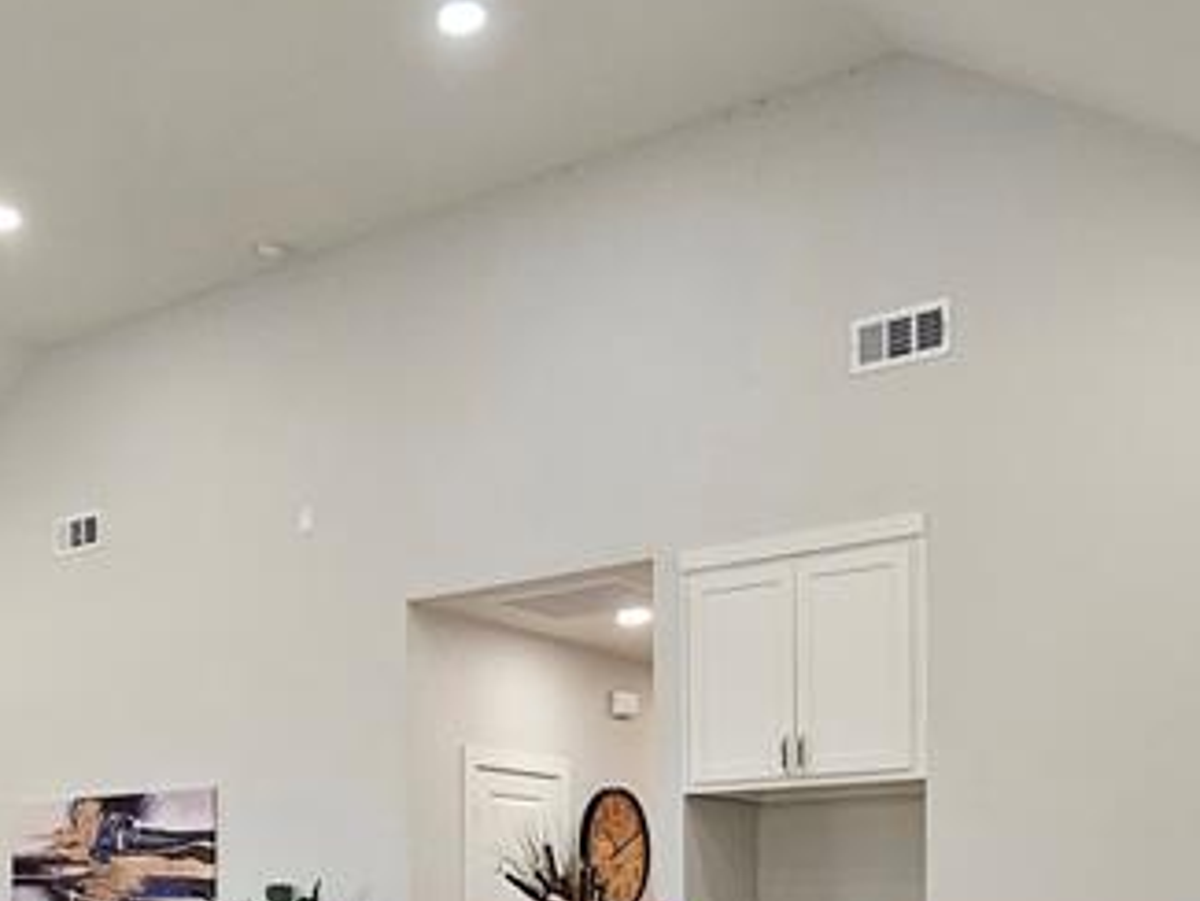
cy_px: 1134
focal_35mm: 41
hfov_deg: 44.7
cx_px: 347
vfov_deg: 29.3
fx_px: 1422
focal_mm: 2.2
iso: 80
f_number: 2.2
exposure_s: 1/60
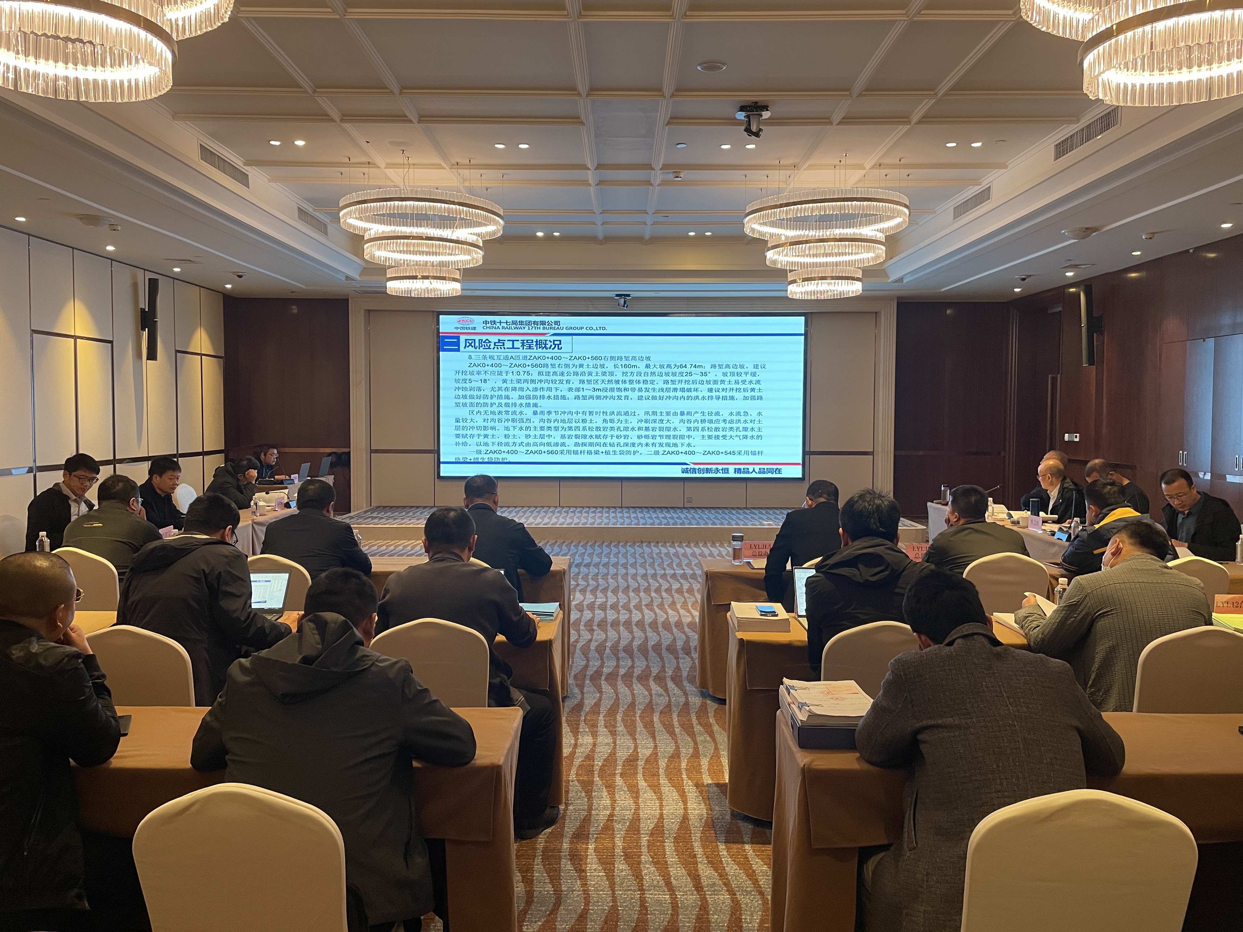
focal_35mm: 26
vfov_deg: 53.1
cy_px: 466
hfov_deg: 67.3
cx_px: 622
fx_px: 934
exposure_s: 1/60
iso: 125
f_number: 1.6
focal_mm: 4.2
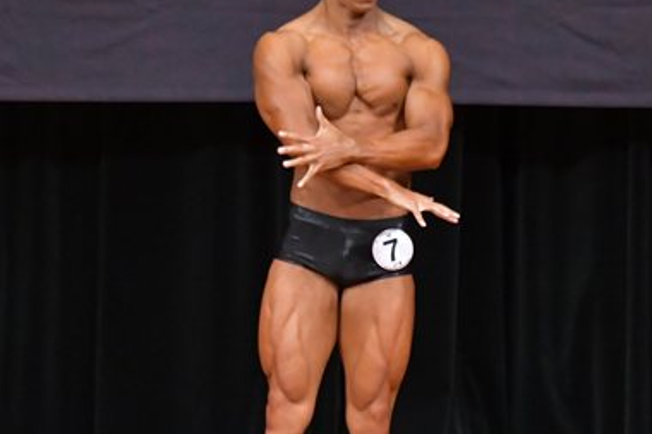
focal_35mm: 582
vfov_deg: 2.4
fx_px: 10536
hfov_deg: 3.5
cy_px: 237
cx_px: 363
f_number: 5.6
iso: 5000
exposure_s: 1/400
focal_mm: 190
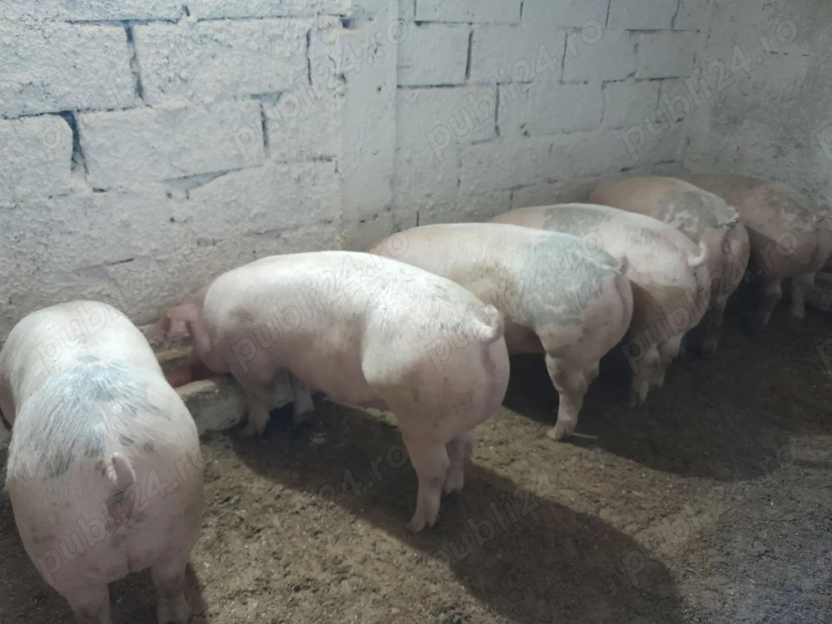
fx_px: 649
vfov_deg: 51.4
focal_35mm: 27
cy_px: 312
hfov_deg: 65.3
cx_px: 416
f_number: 1.8
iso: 640
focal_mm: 4
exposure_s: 1/33
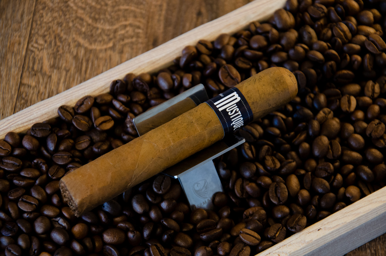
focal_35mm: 138
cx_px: 193
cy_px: 128
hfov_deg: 14.9
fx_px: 1477
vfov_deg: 9.9
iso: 800
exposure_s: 1/30
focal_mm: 92
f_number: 5.6
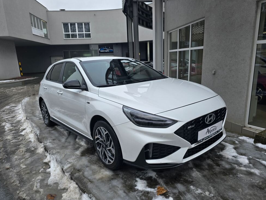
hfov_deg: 71.6
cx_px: 135
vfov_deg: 56.8
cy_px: 101
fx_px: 184
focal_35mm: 24
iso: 12
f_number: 1.7
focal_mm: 6.3
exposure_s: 1/207
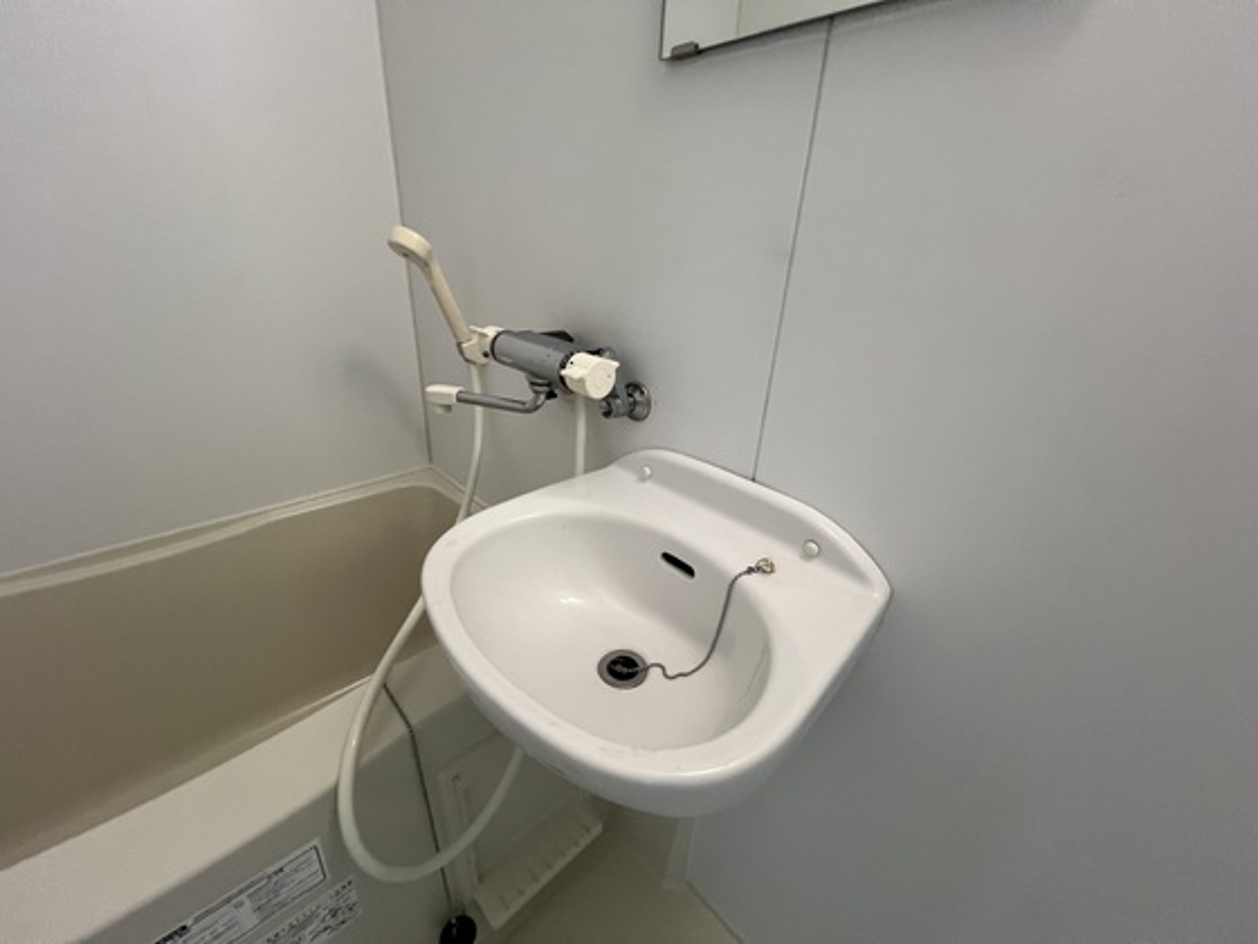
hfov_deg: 106.2
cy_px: 472
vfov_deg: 89.9
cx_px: 629
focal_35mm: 13
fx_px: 472
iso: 200
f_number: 1.8
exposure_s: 1/120
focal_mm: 1.57
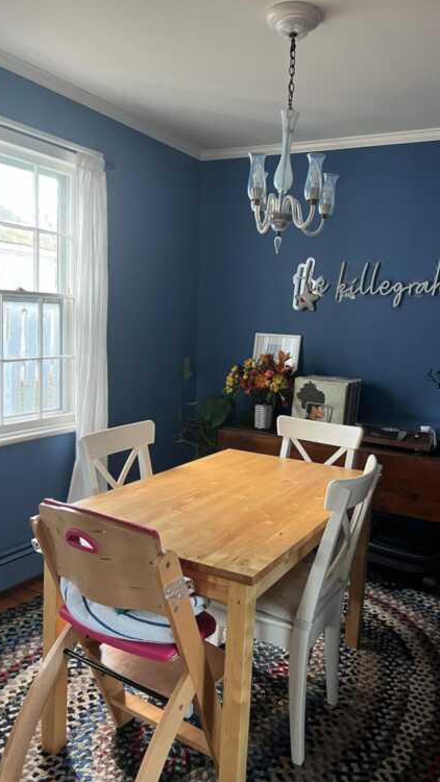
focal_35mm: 29
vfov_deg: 66.1
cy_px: 388
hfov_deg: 40.1
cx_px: 256
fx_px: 601
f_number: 1.5
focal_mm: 5.7
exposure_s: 1/50
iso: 500
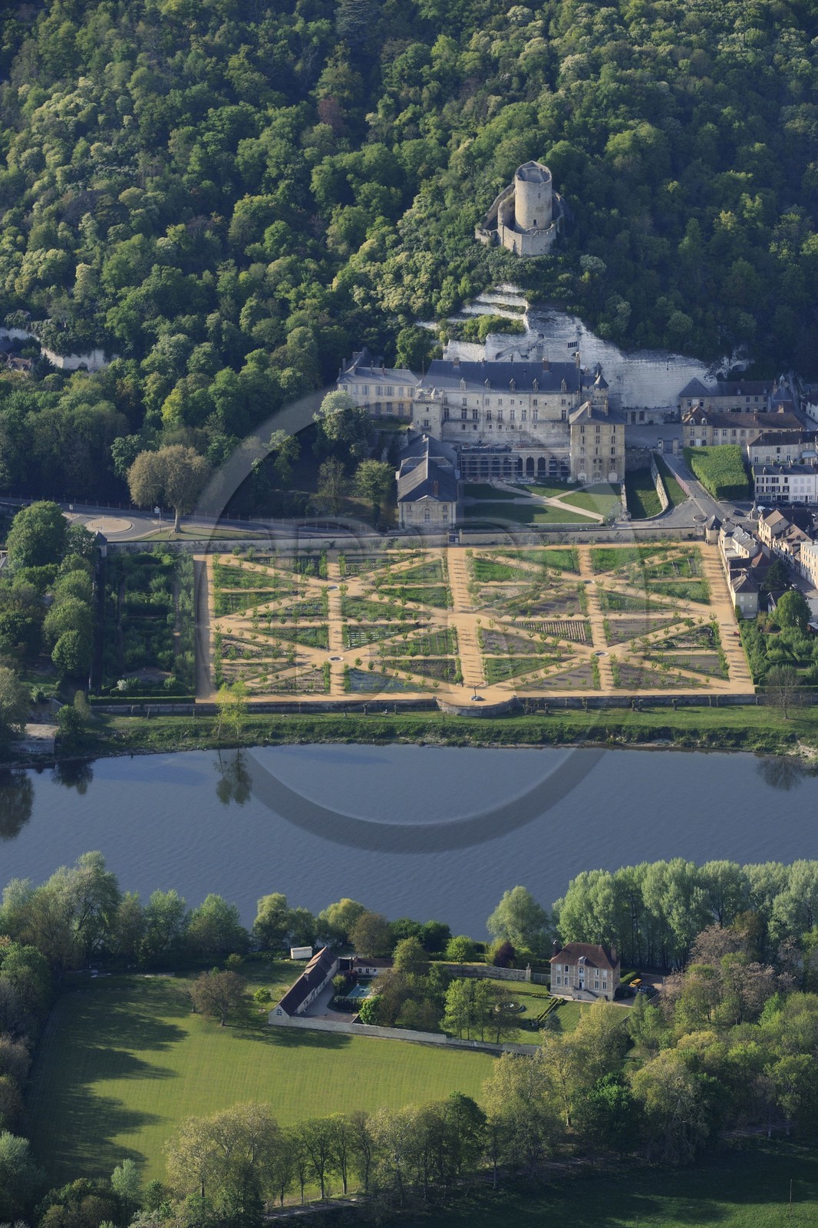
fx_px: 5455
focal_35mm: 160
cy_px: 614
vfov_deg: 12.8
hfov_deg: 8.6
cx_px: 409
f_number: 5.6
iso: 400
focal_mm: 160
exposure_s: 1/1250
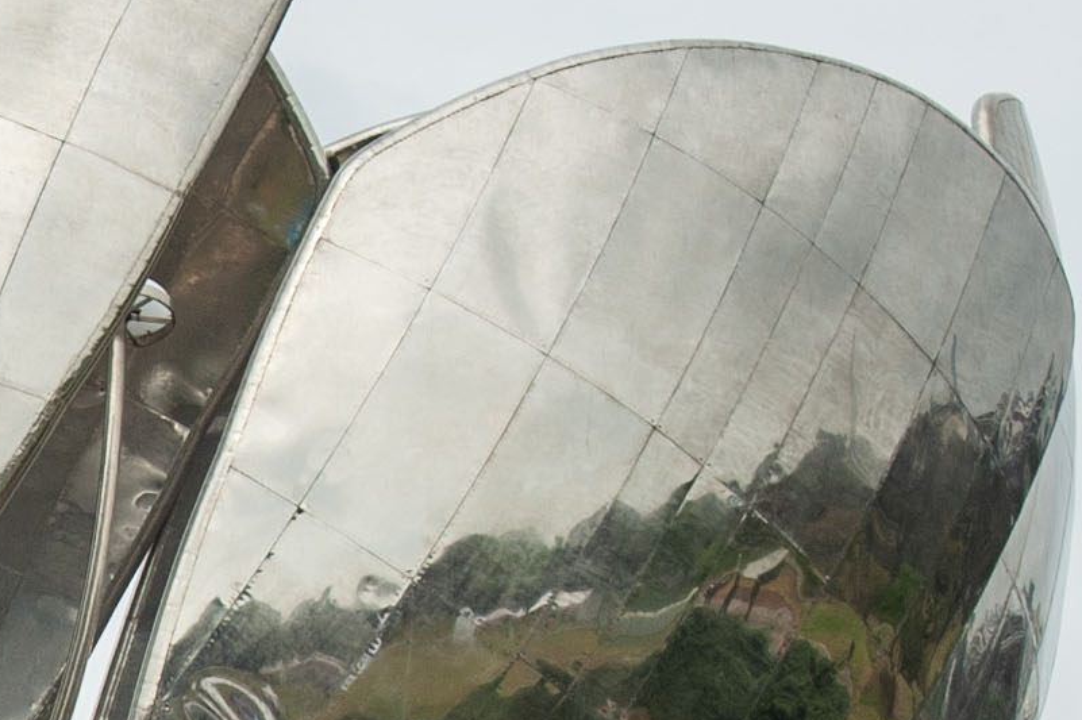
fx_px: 7659
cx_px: -842
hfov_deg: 7.8
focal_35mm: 255
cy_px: 1343
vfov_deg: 5.3
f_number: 9
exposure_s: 1/320
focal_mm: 48
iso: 200
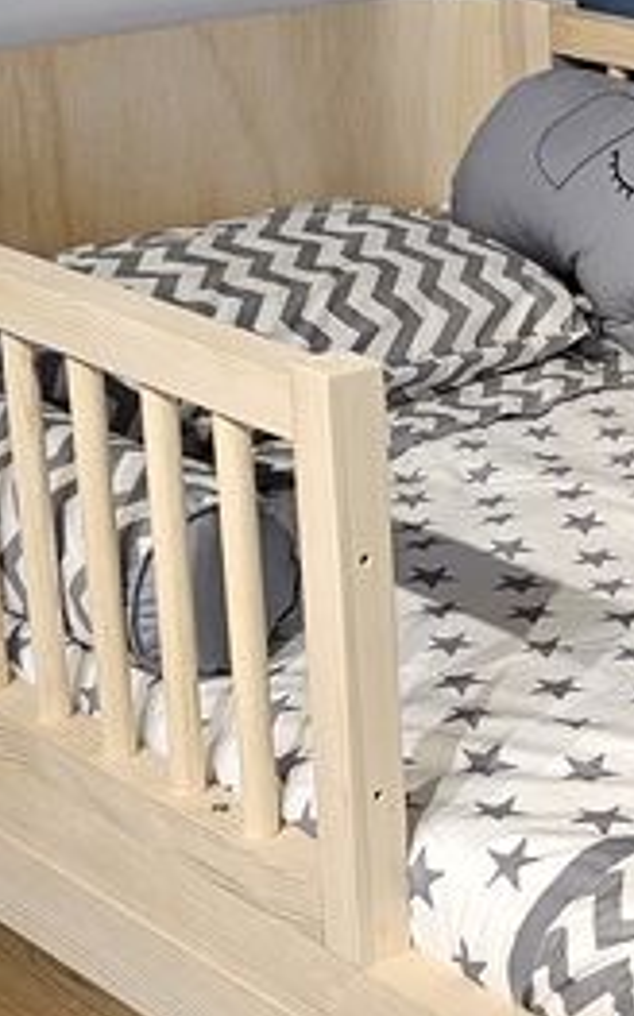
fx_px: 2741
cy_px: 529
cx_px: 862
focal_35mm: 99
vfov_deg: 21.0
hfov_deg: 12.7
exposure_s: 1/100
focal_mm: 5
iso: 64
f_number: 1.8
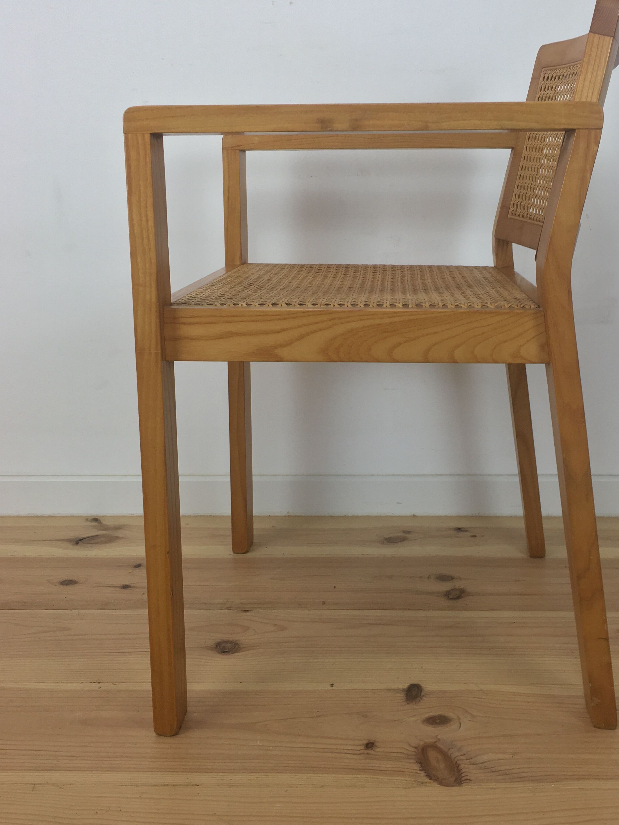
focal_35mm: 38
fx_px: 906
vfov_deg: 48.9
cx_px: 385
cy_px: 373
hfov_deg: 37.5
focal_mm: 4.15
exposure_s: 1/50
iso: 32
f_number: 2.2
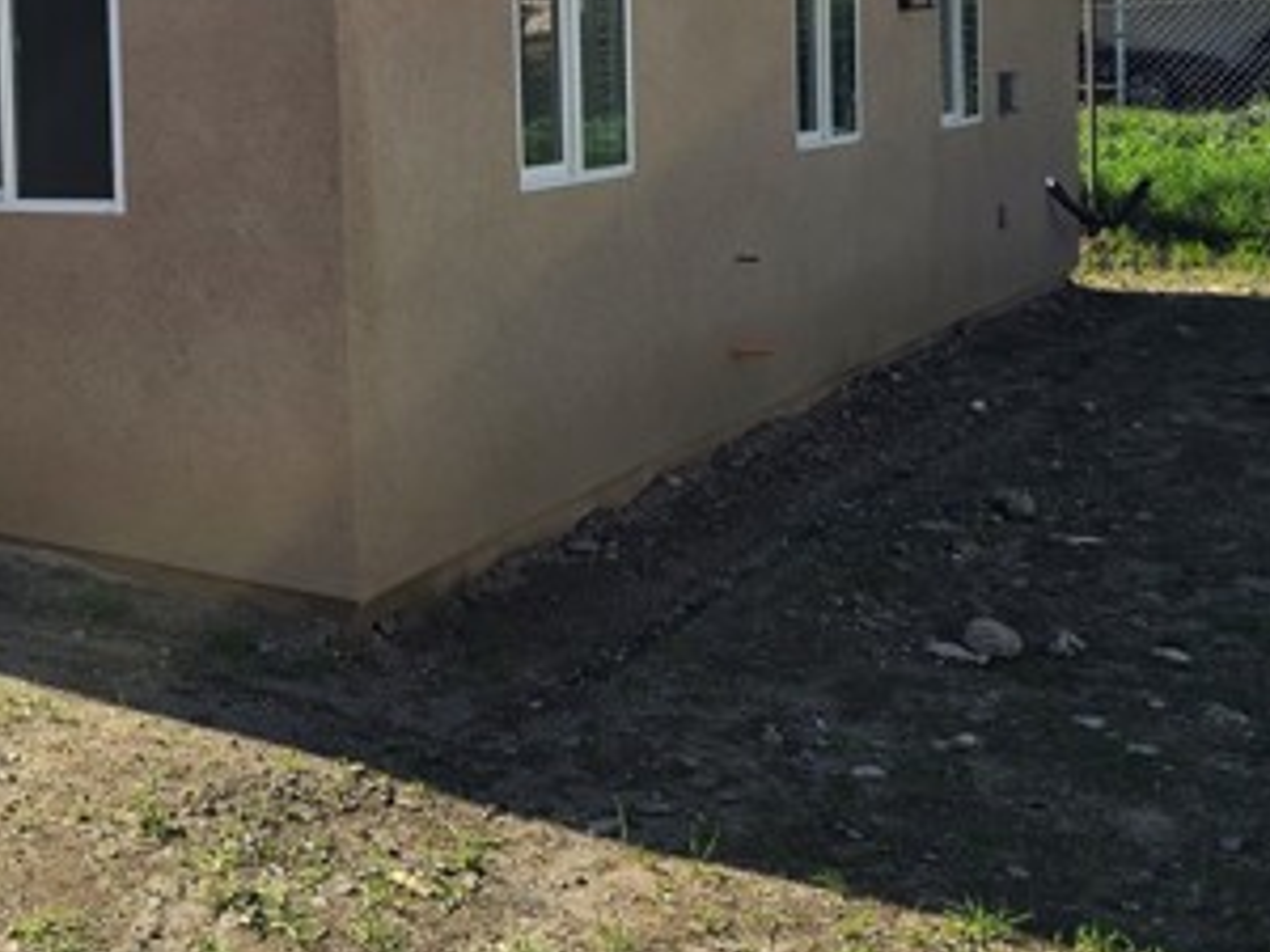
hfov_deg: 34.4
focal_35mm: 49
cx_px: -72
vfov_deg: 28.9
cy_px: 161
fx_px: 1798
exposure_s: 1/647
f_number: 1.7
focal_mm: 6.3
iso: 12
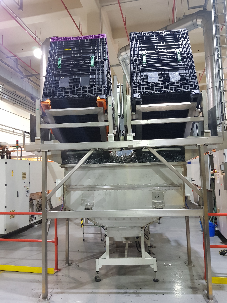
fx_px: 227
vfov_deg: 67.3
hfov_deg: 53.1
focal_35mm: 26
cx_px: 114
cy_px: 152
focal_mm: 4.3
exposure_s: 1/17
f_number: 1.7
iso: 200
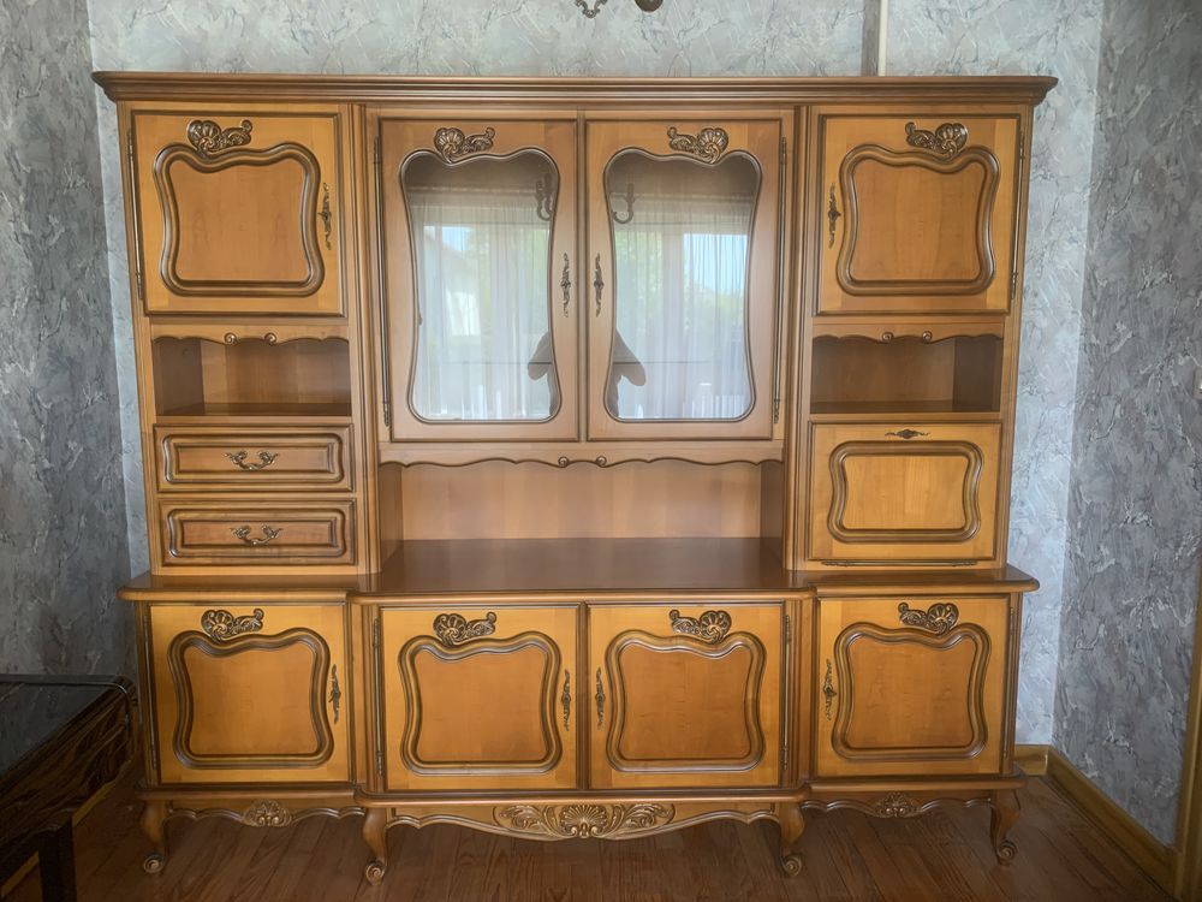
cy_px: 451
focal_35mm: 26
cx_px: 601
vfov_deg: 53.1
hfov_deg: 67.3
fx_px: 903
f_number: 1.8
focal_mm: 4.25
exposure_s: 1/60
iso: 125
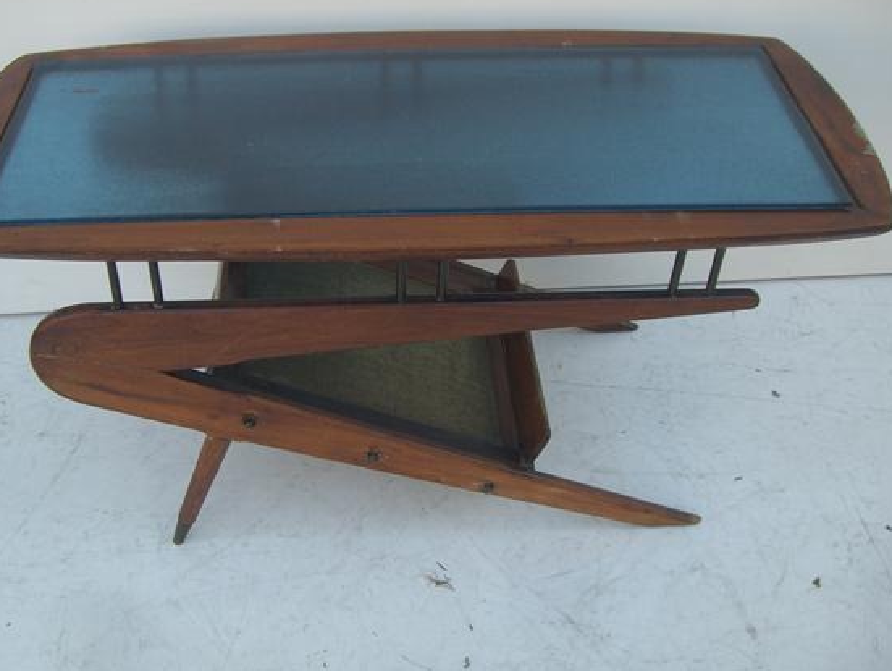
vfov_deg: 32.9
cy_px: 314
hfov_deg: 42.9
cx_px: 408
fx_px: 1135
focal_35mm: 44
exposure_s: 1/160
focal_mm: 6.2
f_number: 2.7
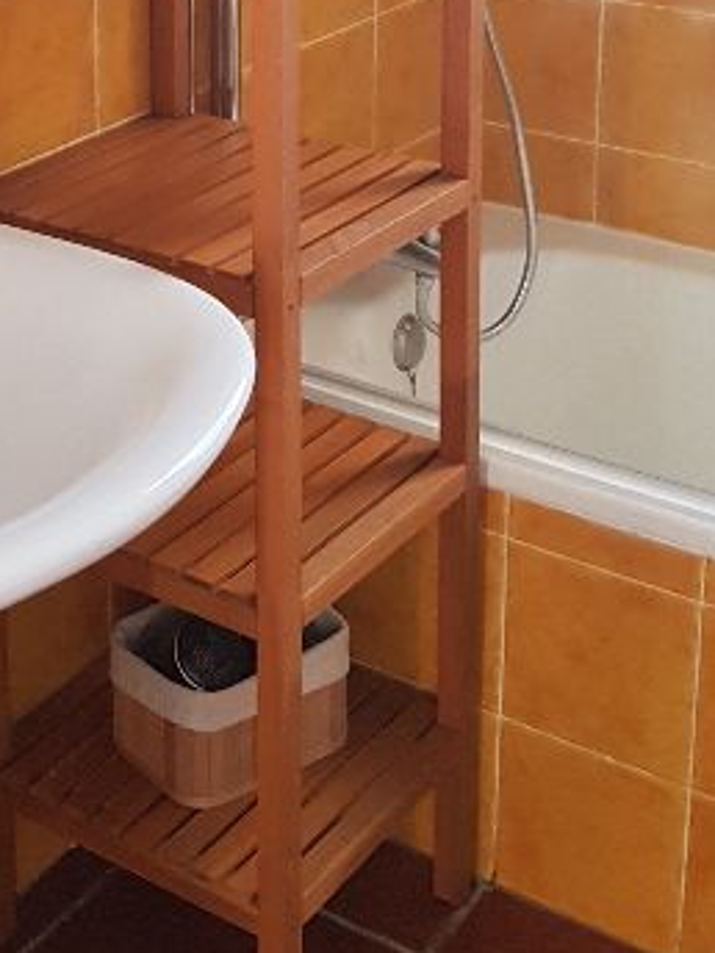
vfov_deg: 26.5
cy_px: -78
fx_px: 1873
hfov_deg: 20.6
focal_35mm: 68
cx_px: -68
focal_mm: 4.2
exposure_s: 1/33
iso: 160
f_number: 1.7
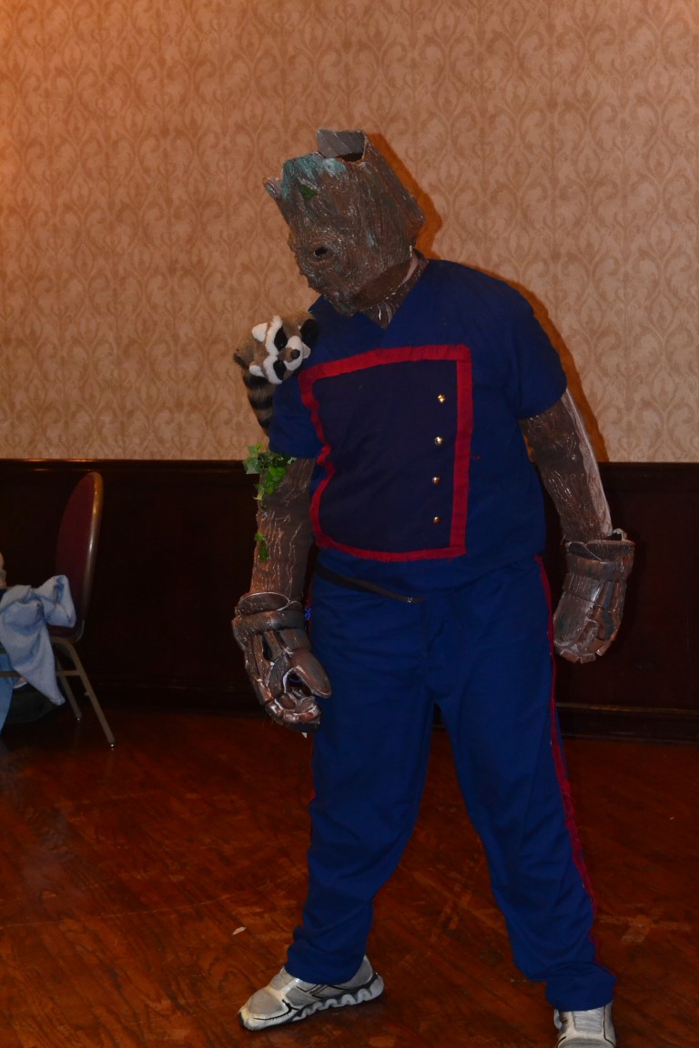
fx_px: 1835
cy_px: 524
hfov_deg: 21.6
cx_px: 350
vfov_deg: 31.9
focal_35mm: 63
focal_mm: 42
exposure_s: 1/60
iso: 3200
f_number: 7.1
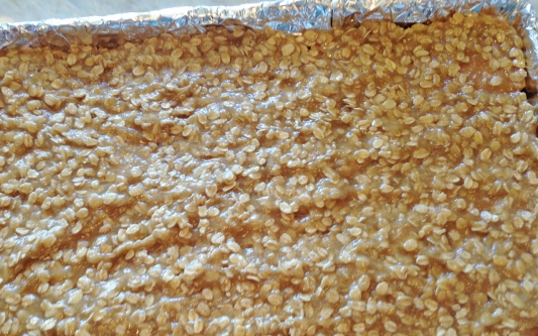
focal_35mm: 42
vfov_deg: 30.2
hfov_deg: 47.2
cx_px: 251
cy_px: 240
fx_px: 616
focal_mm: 4.12
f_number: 2.4
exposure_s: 1/40
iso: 50
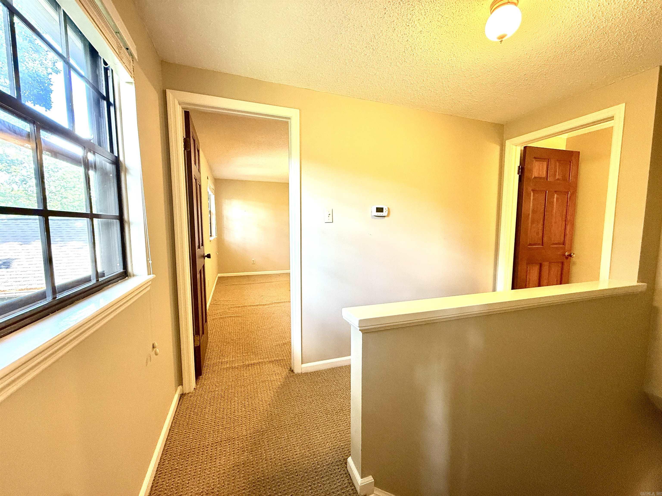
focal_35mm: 14
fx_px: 268
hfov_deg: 102.1
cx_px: 331
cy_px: 248
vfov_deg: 85.7
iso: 320
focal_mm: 2.22
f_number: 2.2
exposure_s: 1/60
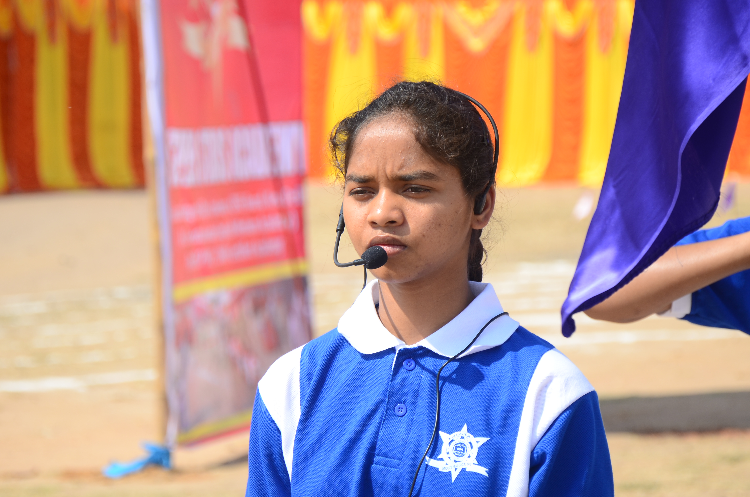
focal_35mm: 188
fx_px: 3900
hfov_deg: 11.0
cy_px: 277
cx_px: 374
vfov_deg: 7.3
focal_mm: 105
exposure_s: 1/320
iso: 100
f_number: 5.6
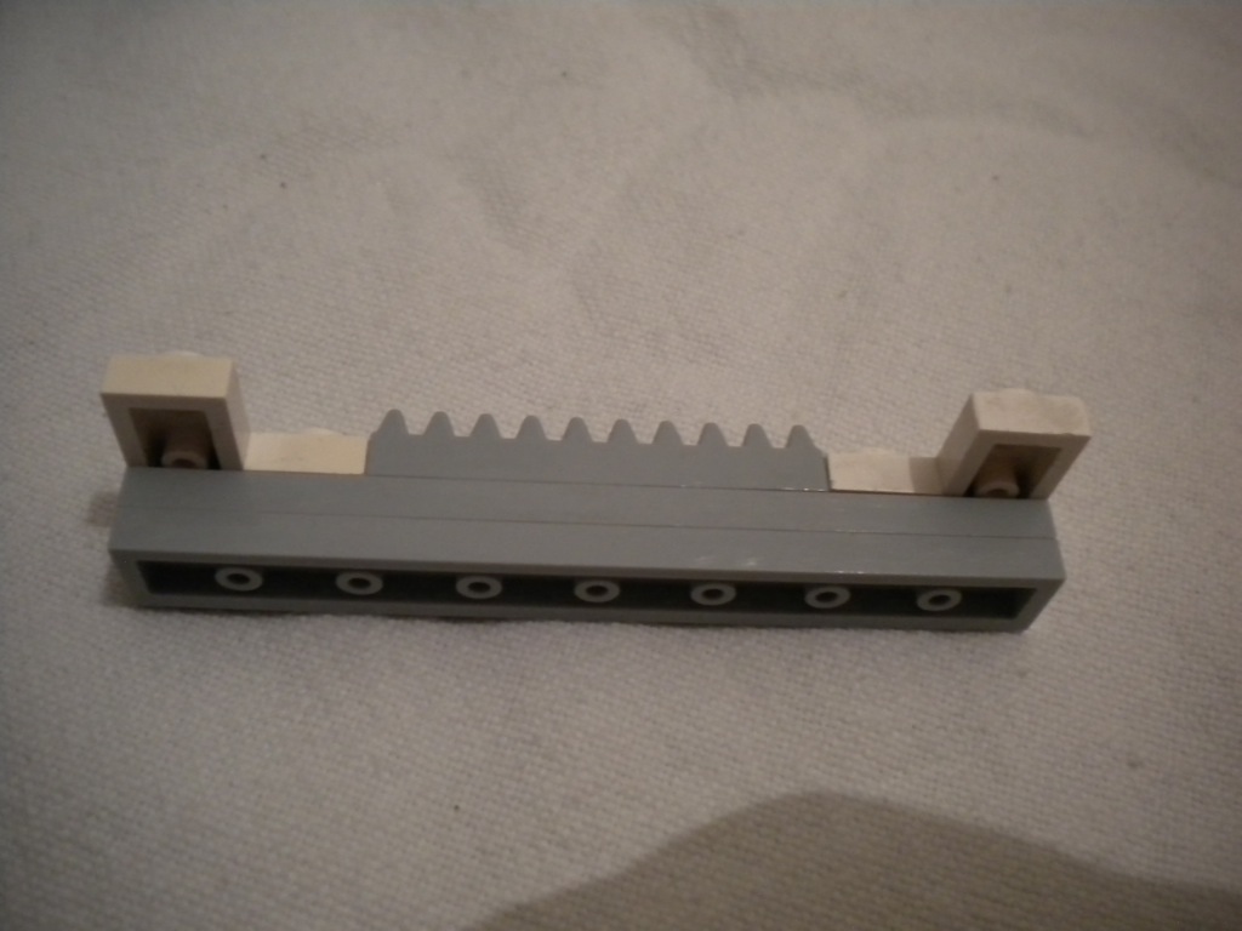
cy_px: 466
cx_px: 621
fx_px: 1256
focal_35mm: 35
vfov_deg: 40.7
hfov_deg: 52.6
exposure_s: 1/16.4
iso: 400
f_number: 3.1
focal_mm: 6.3
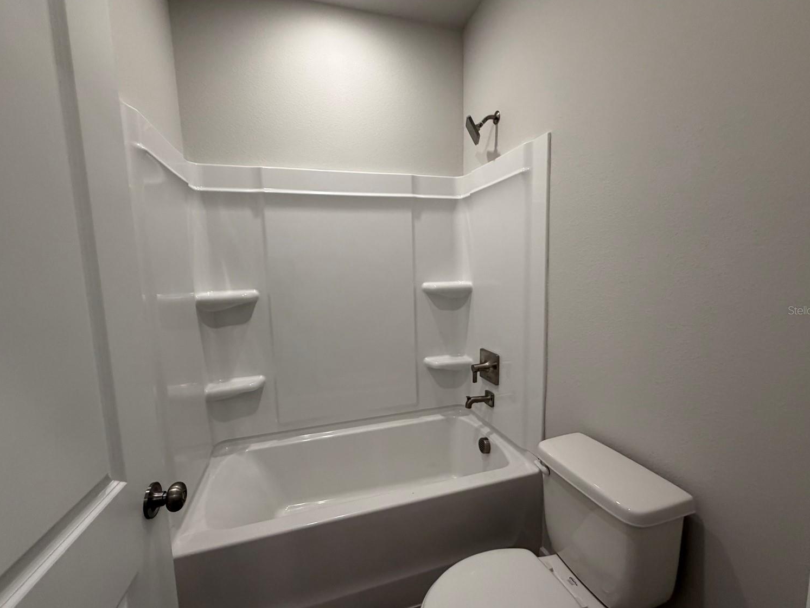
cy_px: 310
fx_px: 351
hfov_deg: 98.2
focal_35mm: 15
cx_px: 405
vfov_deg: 81.7
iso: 200
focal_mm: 2.22
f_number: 2.2
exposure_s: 1/120
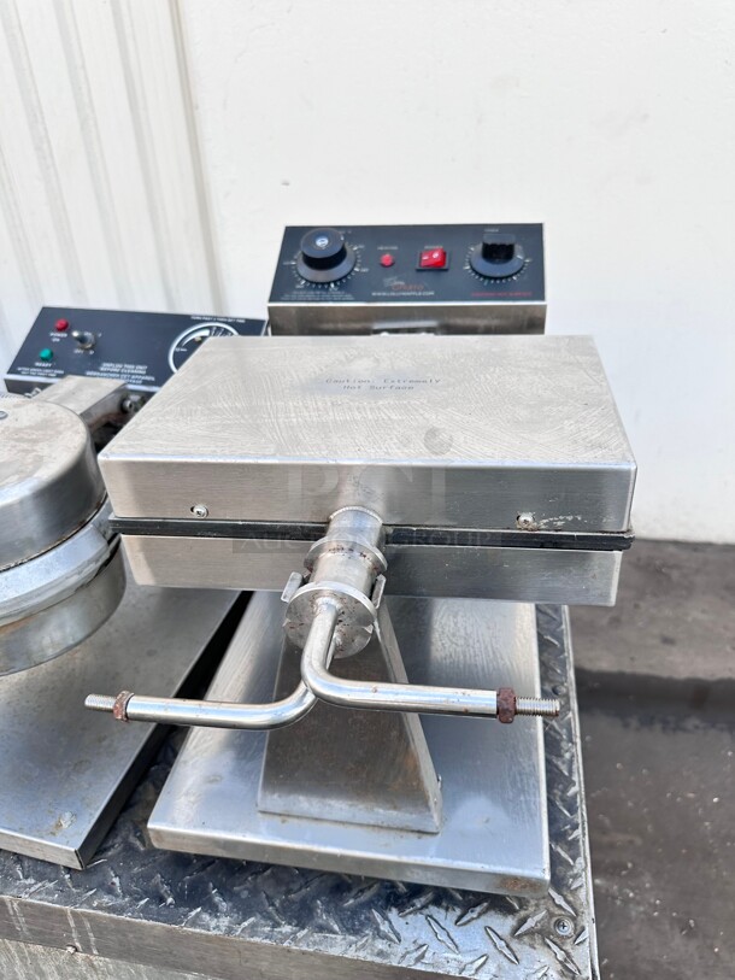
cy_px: 490
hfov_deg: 56.8
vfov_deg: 71.6
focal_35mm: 24
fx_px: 679
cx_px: 368
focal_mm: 6.86
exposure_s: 1/310
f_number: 1.78
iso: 80
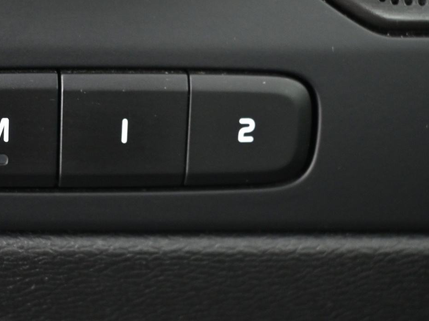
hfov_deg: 22.9
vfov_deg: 17.3
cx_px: 149
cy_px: 129
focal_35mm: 85
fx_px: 1053
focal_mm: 34
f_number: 5
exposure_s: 1/3
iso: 1600
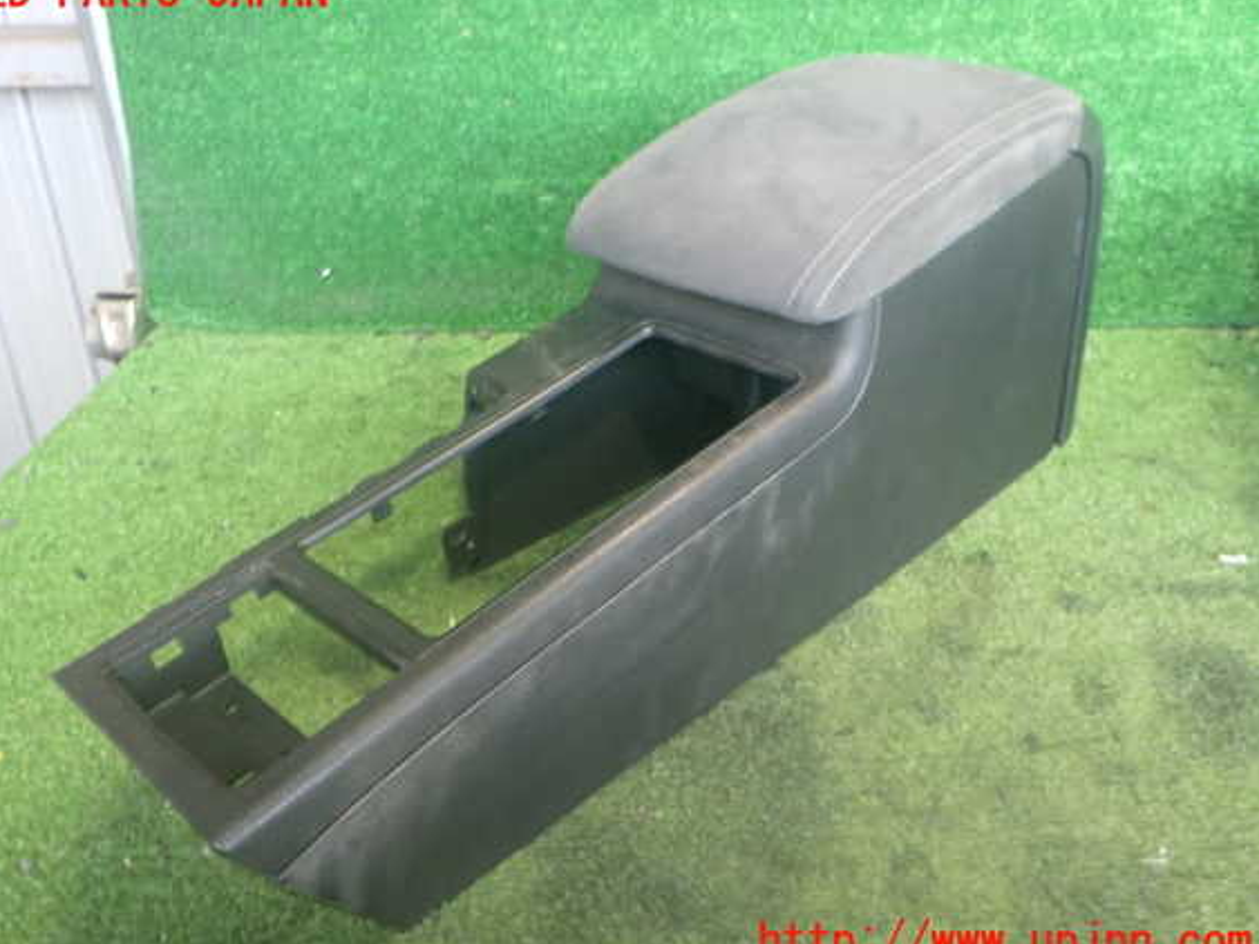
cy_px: 468
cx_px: 593
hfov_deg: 56.8
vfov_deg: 44.1
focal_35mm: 32
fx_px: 1164
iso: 400
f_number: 2.3
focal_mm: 5.4
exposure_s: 1/30
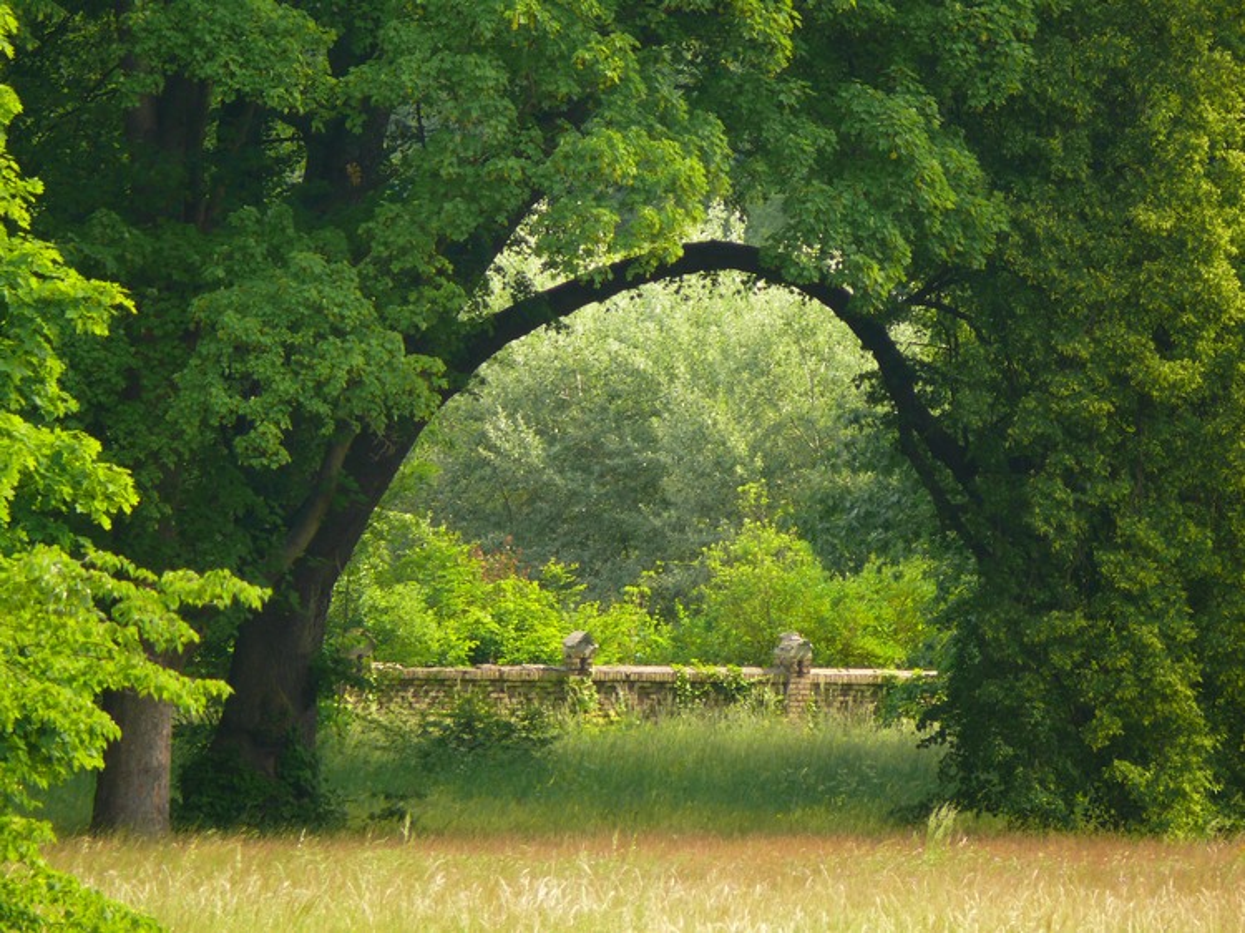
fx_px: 15101
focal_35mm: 420
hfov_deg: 4.7
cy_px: 466
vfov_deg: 3.5
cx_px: 622
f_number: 3.7
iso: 100
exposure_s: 1/80
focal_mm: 88.8
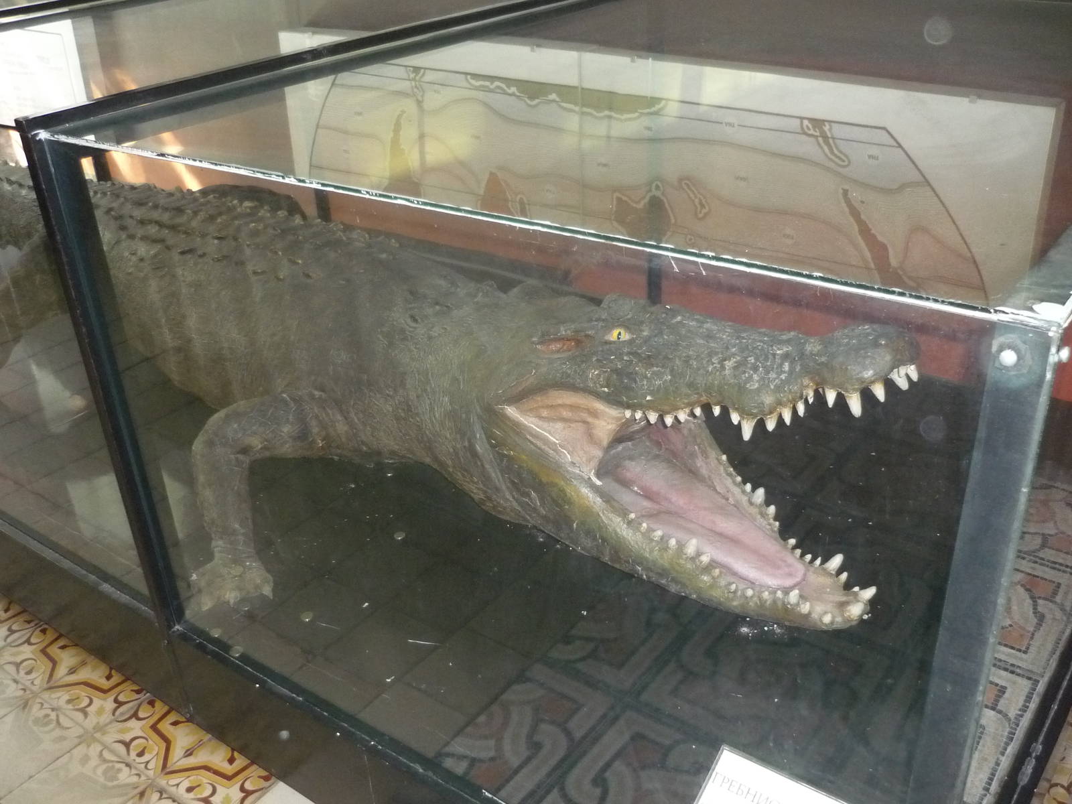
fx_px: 1022
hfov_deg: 55.4
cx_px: 536
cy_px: 402
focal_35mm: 33
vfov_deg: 42.9
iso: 400
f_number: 2.8
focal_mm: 5.5
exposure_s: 1/30
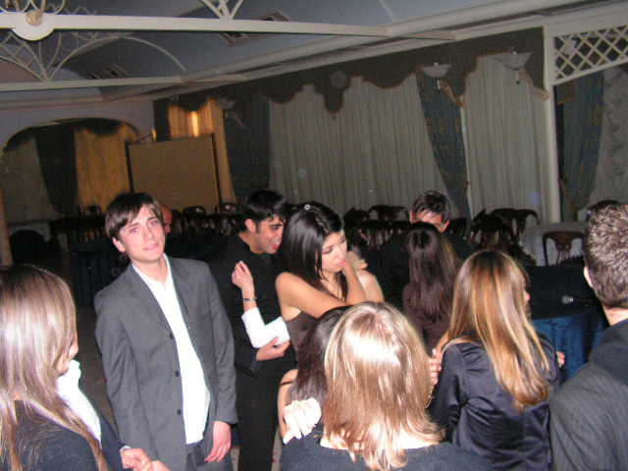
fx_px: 653
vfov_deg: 39.7
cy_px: 236
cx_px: 314
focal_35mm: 36
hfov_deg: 51.4
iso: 200
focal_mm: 6
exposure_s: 1/40
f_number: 3.2
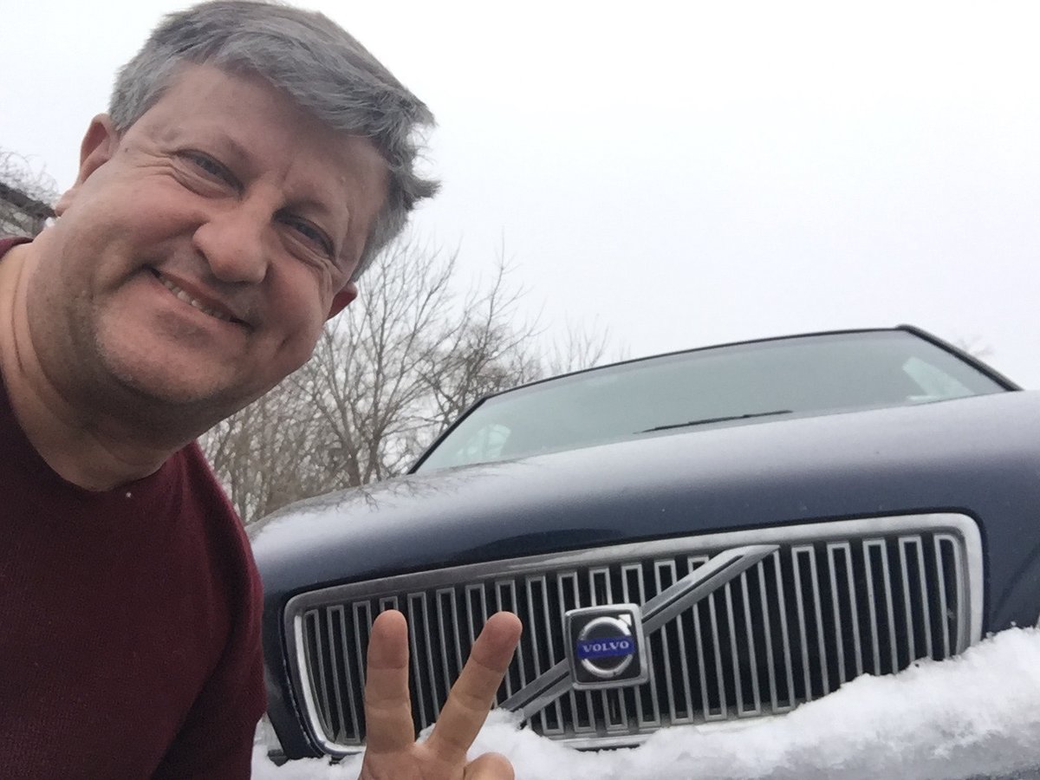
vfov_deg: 45.4
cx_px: 520
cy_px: 390
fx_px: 931
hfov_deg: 58.4
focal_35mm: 31
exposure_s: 1/902
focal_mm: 2.65
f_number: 2.2
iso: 32
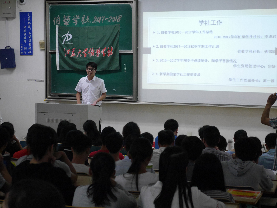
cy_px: 104
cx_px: 138
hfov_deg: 26.3
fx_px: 592
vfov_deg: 19.9
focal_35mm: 74
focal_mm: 37
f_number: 5.5
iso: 2000
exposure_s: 1/80
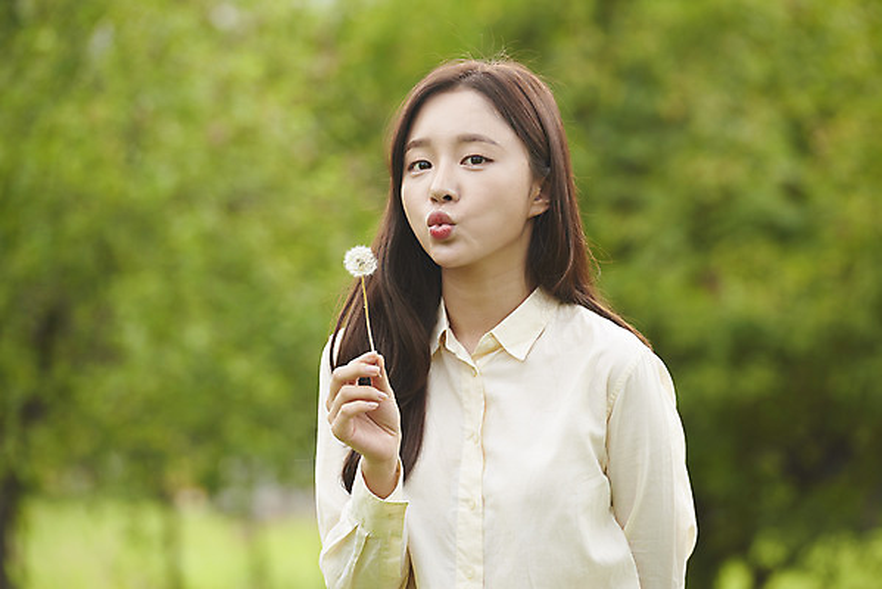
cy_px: 294
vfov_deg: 6.9
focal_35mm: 200
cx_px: 441
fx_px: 4902
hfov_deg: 10.3
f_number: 4.5
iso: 320
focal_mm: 200
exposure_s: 1/125
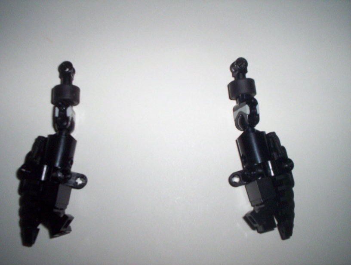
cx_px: 176
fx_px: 386
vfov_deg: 37.9
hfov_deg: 48.9
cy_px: 132
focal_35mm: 38
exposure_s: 1/60
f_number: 4.5
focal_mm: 4.99
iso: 140
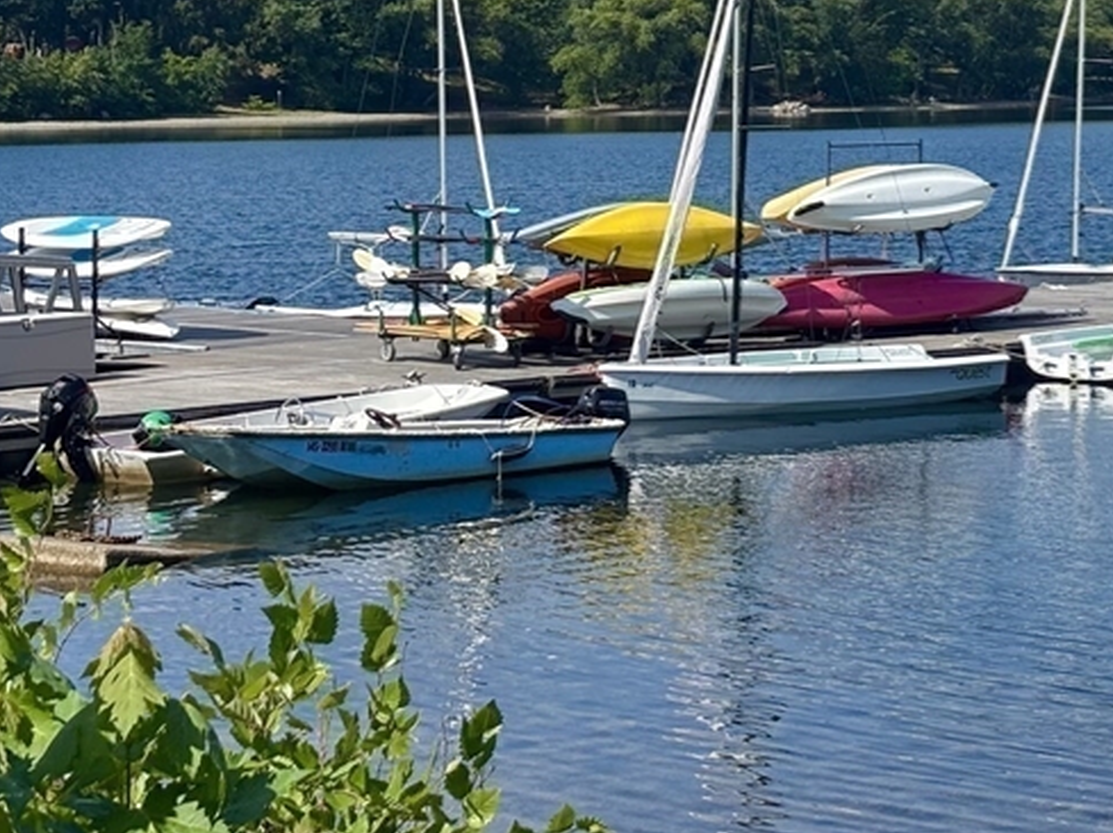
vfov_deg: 13.4
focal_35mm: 109
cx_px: 776
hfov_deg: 18.0
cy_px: 84
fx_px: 3502
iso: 32
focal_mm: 5.96
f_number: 1.6
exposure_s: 1/2857
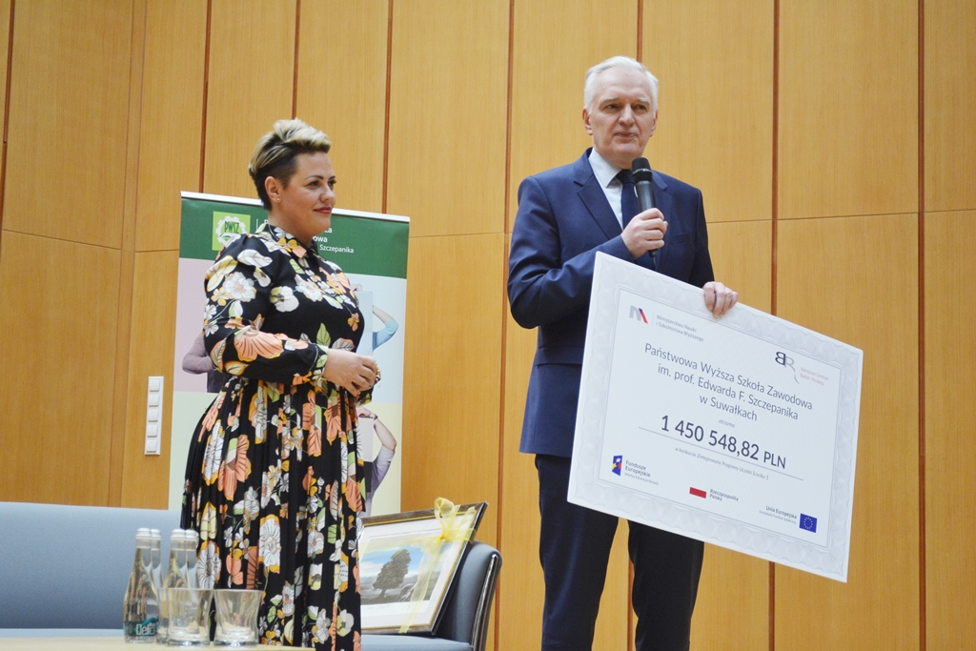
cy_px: 326
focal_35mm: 68
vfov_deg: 20.2
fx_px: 1830
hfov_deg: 29.9
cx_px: 488
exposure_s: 1/60
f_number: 5.3
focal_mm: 45
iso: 720
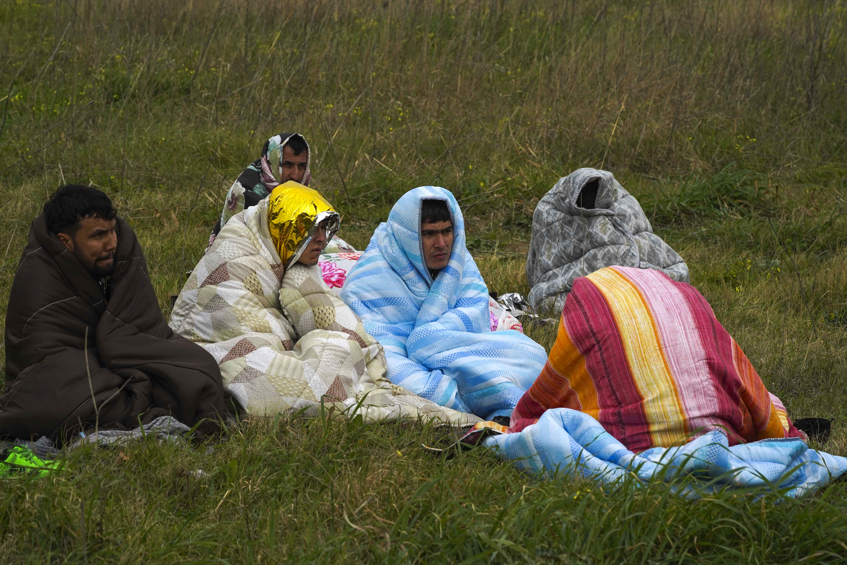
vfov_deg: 7.9
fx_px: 4070
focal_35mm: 173
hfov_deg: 11.9
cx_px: 424
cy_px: 282
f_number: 13
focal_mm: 173
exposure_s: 1/320
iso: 250
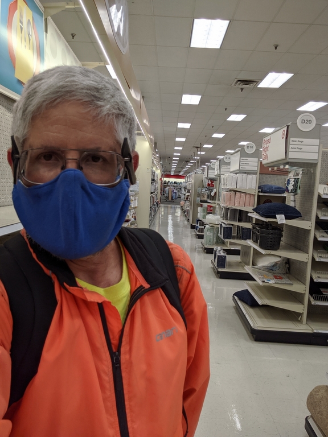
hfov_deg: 49.7
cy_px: 218
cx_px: 164
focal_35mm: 28
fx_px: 354
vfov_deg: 63.4
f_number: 1.8
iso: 51
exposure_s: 1/102
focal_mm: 2.97
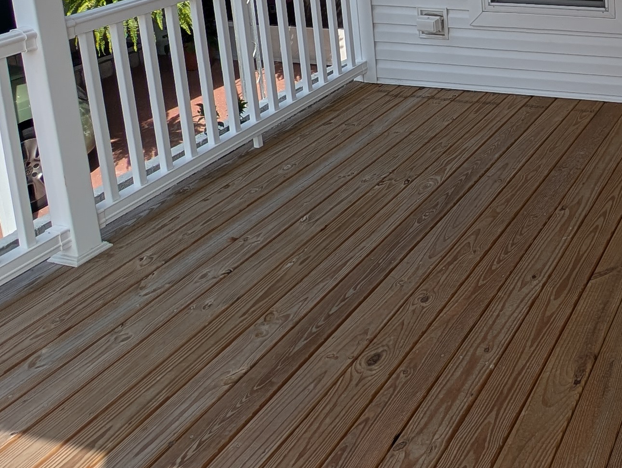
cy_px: -57
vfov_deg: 32.8
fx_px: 684
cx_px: 668
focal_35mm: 38
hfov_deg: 40.5
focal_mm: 2.23
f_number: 1.95
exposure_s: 1/1733
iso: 36
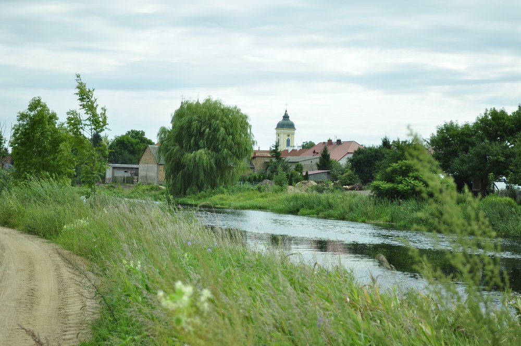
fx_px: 976
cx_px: 260
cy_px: 173
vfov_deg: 20.1
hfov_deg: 29.9
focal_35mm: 68
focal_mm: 45
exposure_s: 1/640
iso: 200
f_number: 5.3
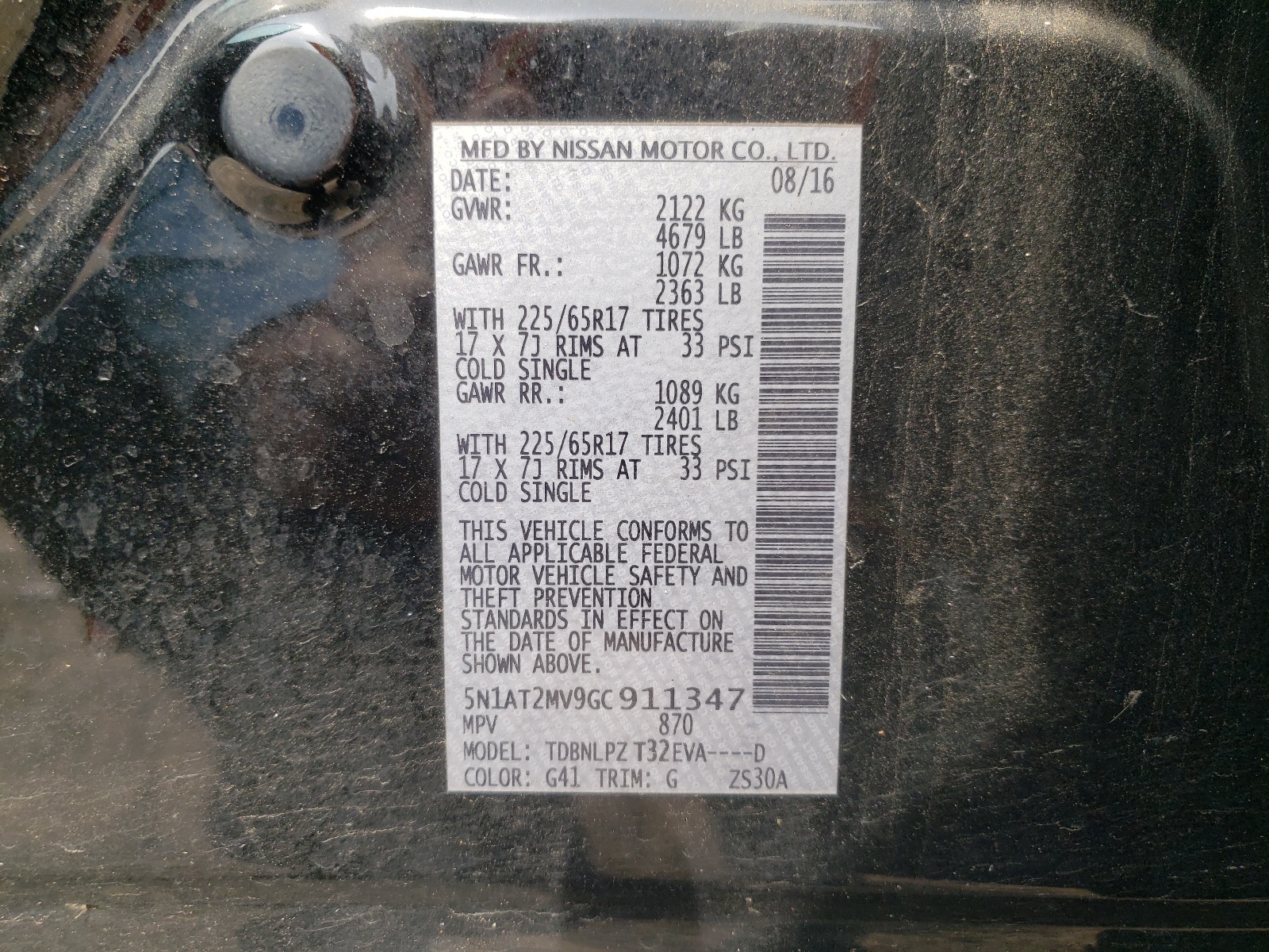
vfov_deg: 53.1
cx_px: 634
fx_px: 953
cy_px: 476
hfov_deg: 67.3
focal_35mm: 26
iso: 50
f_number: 1.5
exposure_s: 1/400
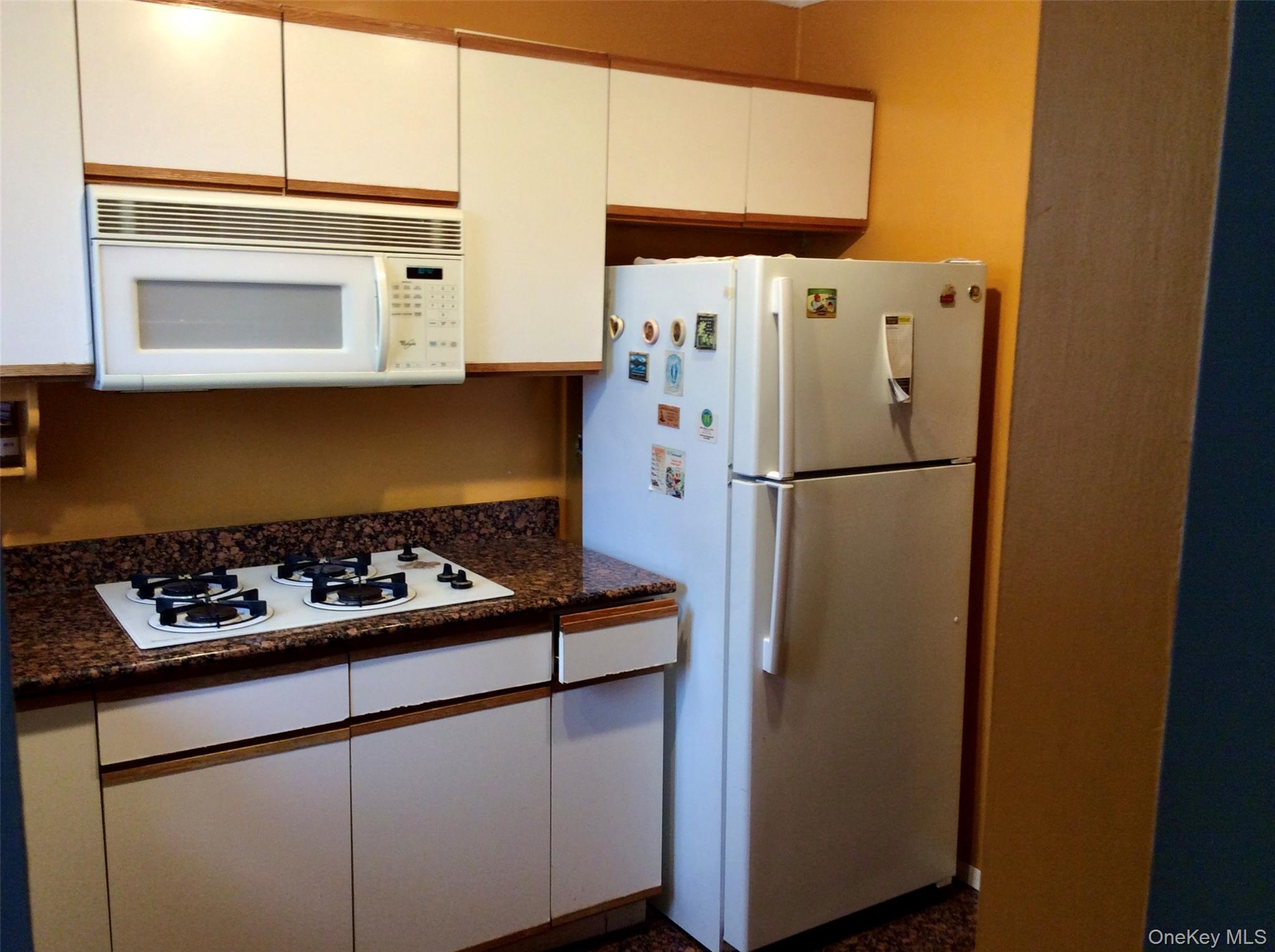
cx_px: 638
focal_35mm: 32
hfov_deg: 56.9
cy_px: 476
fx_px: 1177
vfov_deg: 44.0
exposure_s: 1/24
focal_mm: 3.3
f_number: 2.4
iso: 50
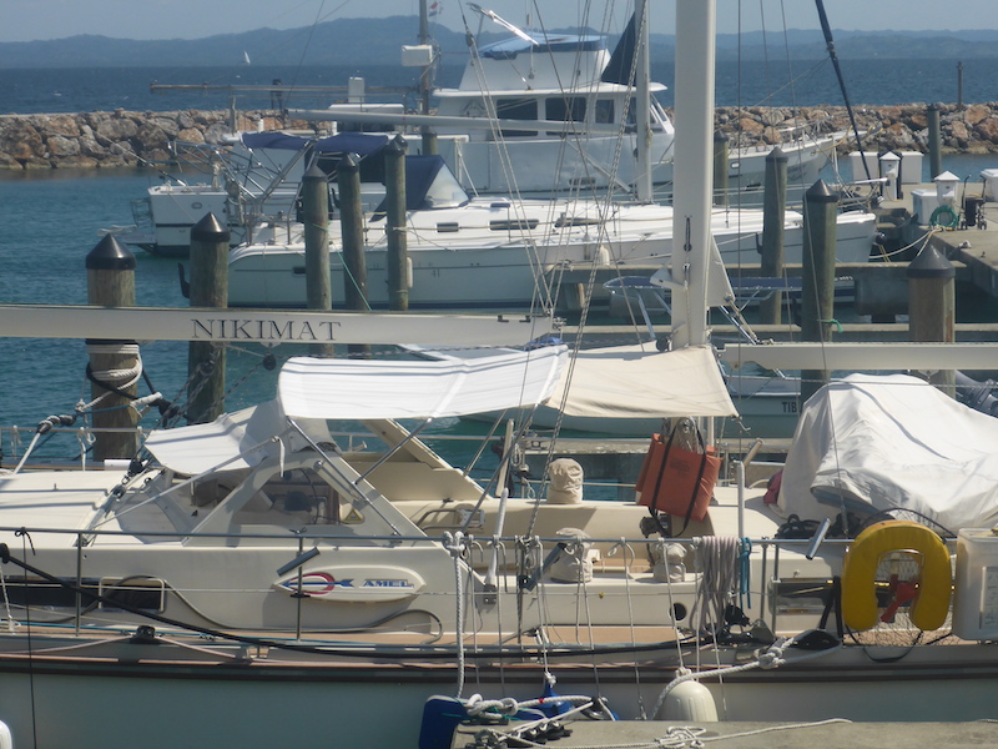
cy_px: 374
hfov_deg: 18.5
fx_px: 3056
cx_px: 499
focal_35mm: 106
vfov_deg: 14.0
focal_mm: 17.4
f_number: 5.7
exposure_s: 1/640
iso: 100
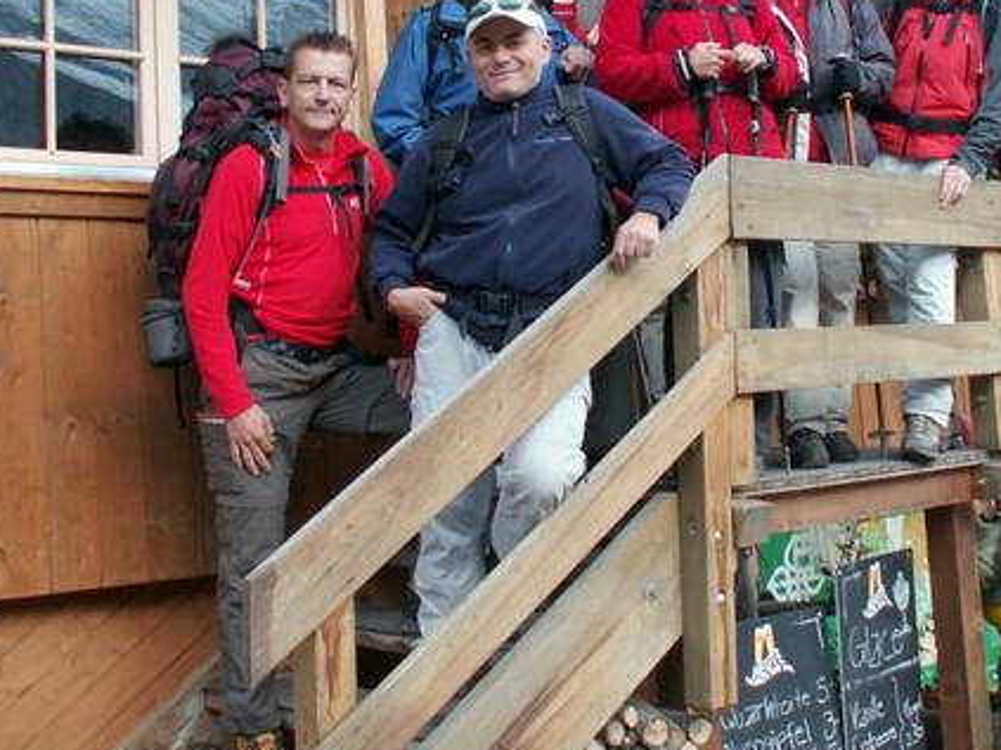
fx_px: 1532
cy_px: 199
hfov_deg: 36.1
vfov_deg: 27.2
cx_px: 589
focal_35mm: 53
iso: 50
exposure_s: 1/80
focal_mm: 5.86
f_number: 2.8
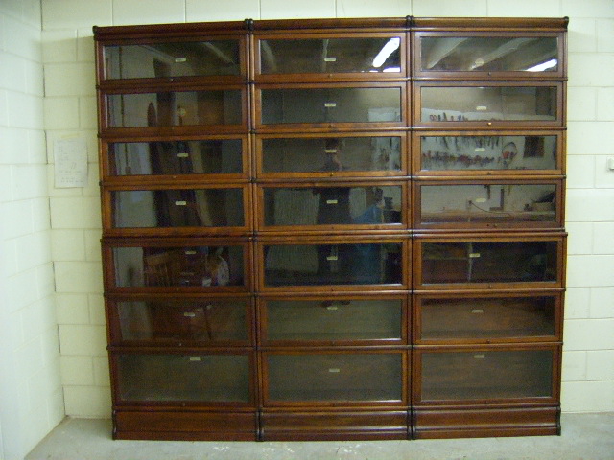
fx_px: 621
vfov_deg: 40.7
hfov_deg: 52.6
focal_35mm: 35
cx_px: 307
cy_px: 230
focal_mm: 5.8
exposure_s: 1/8
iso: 100
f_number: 2.8
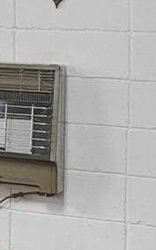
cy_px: -7
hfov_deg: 4.7
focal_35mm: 162
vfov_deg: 12.7
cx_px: -871
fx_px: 1101
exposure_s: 1/20
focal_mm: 10
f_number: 9
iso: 250
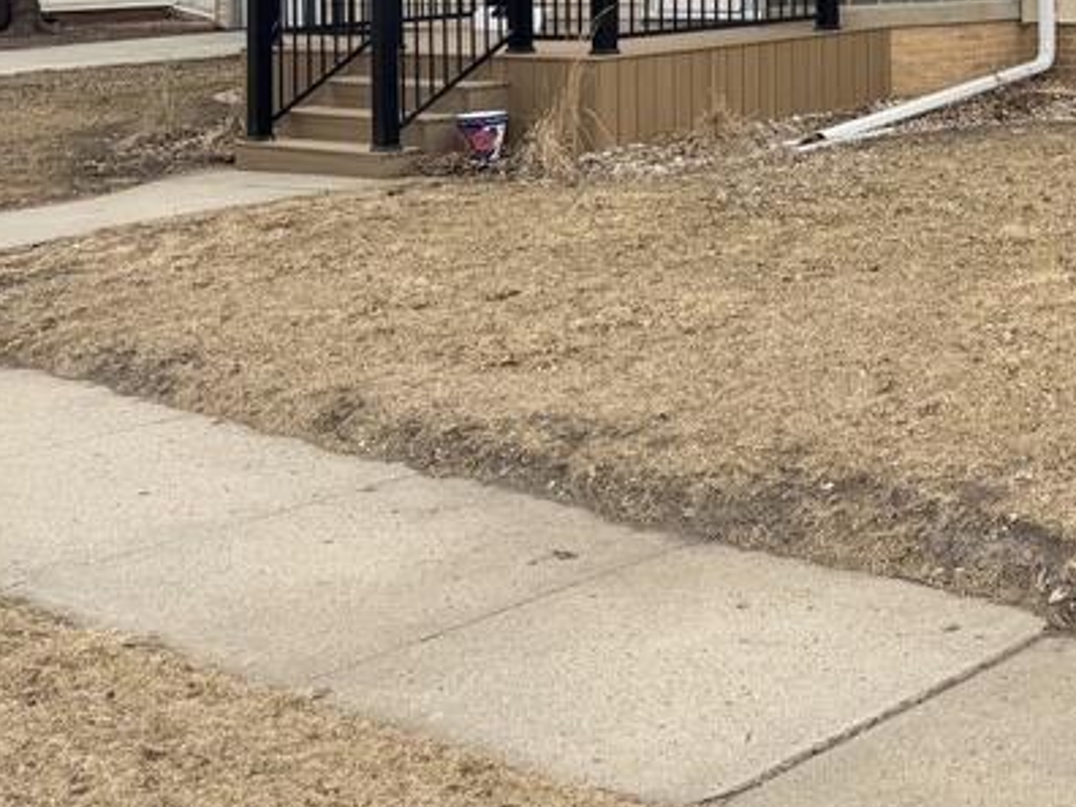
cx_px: 1204
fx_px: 1927
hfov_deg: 28.2
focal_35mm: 62
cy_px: -152
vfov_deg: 21.9
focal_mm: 6.76
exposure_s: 1/1597
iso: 80
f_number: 1.78
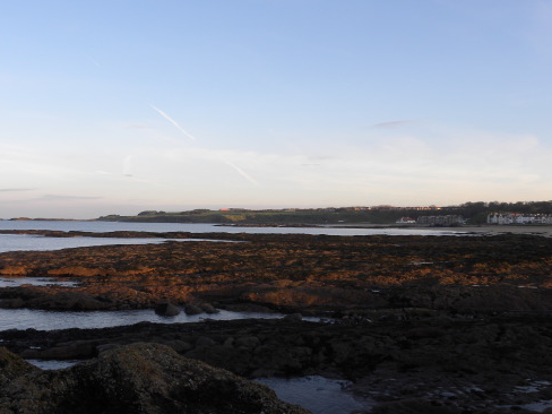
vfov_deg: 37.7
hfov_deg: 48.8
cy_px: 217
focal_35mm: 38
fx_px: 606
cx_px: 230
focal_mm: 5.2
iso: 64
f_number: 4
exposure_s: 1/145
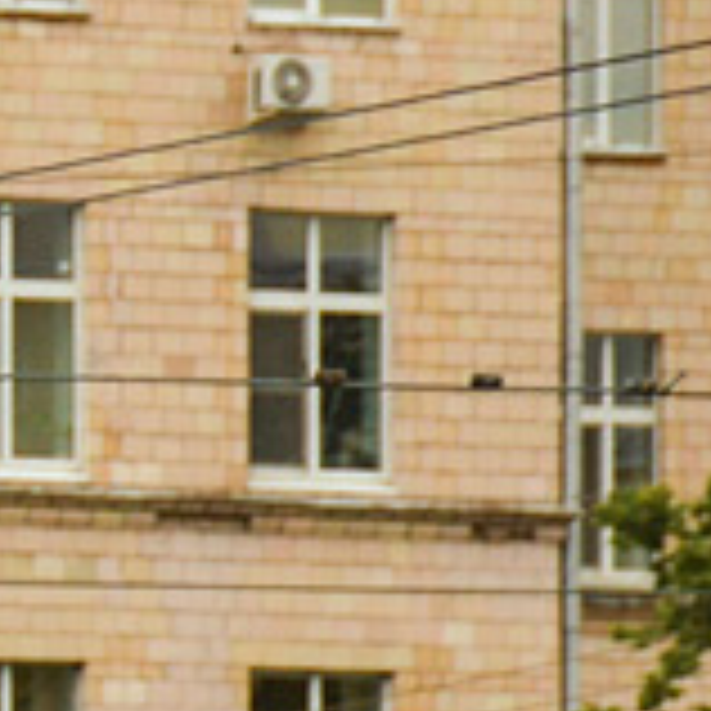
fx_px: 16829
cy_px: 1350
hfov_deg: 2.4
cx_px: -1624
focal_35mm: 724
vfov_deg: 2.4
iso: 200
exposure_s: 1/500
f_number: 5.6
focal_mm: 75
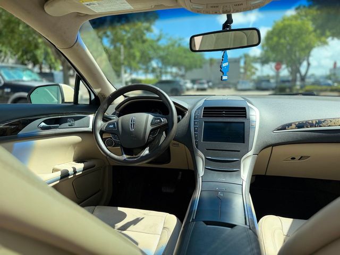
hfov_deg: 71.6
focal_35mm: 24
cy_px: 128
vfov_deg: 56.8
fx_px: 236
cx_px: 170
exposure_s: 1/1689
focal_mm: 6.76
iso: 80
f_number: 1.78
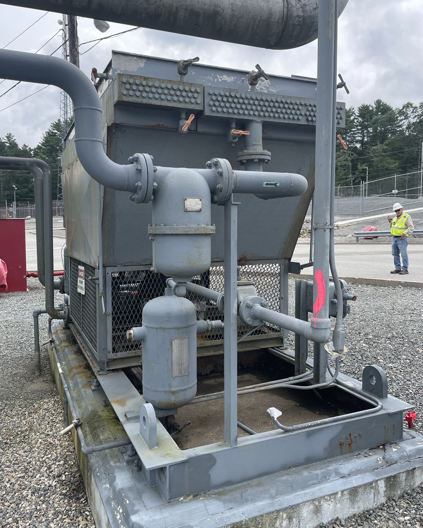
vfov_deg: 62.2
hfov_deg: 51.5
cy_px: 255
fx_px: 438
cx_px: 209
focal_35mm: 28
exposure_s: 1/1366
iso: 32
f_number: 1.6
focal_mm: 4.2
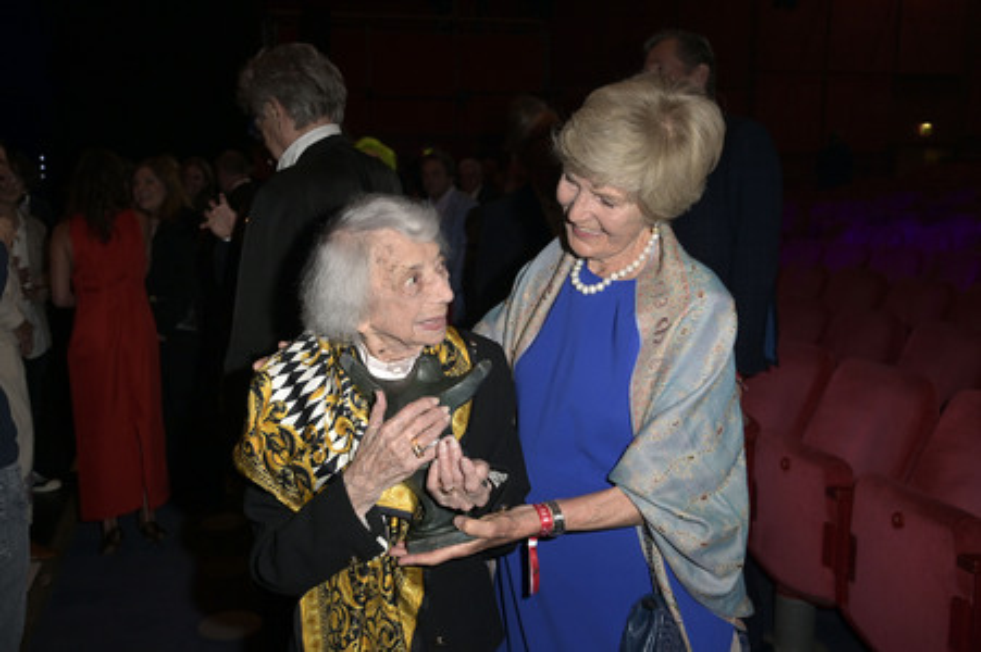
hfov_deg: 58.8
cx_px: 490
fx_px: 871
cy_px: 326
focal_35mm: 32
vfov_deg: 41.1
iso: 800
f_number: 5.6
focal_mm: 32
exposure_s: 1/40
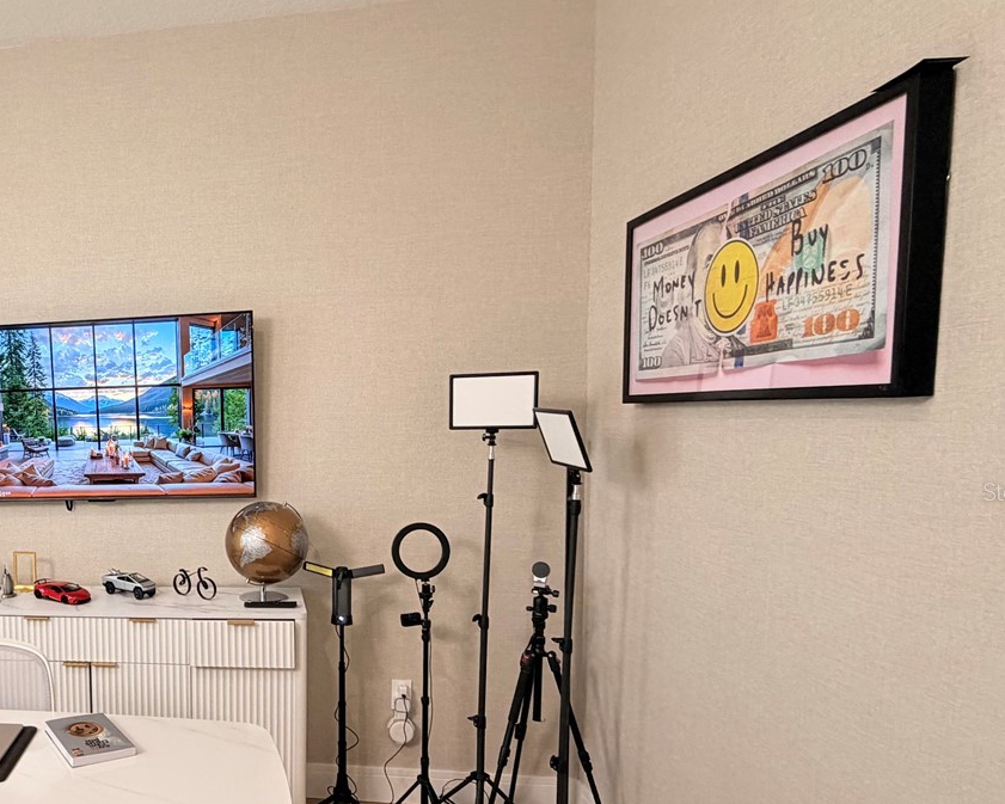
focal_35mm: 26
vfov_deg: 54.5
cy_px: 491
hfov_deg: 58.5
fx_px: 773
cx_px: 140
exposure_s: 1/121
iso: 250
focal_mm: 2.22
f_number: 2.2
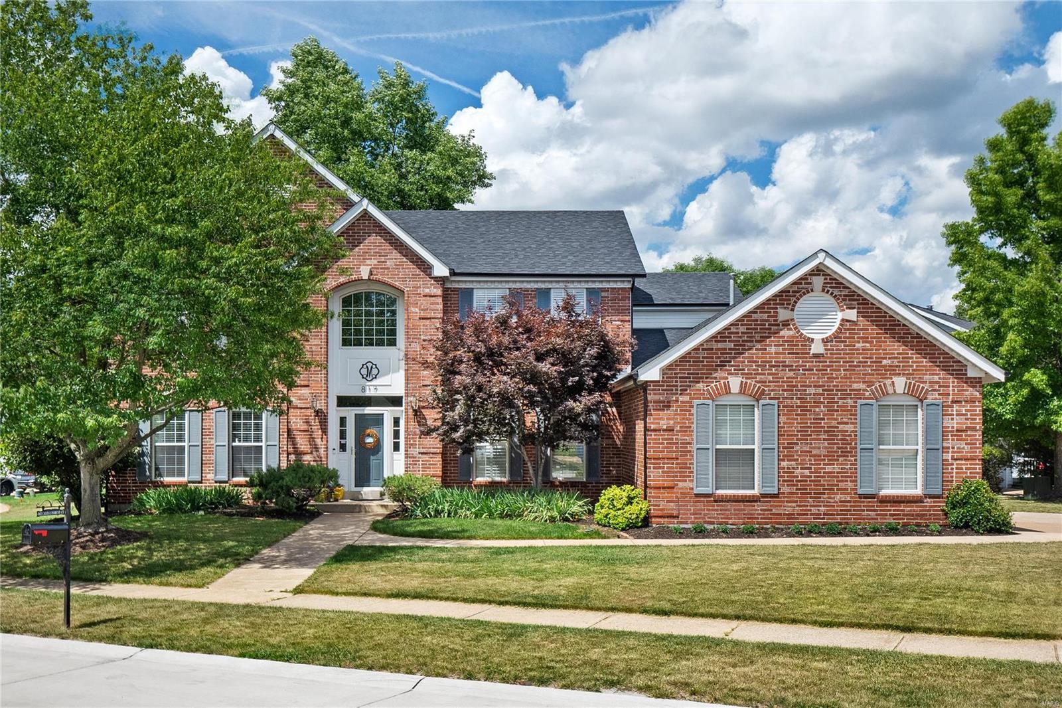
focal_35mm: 32
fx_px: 944
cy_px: 354
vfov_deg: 41.1
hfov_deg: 58.7
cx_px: 531
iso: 400
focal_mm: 16
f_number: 8
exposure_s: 1/500
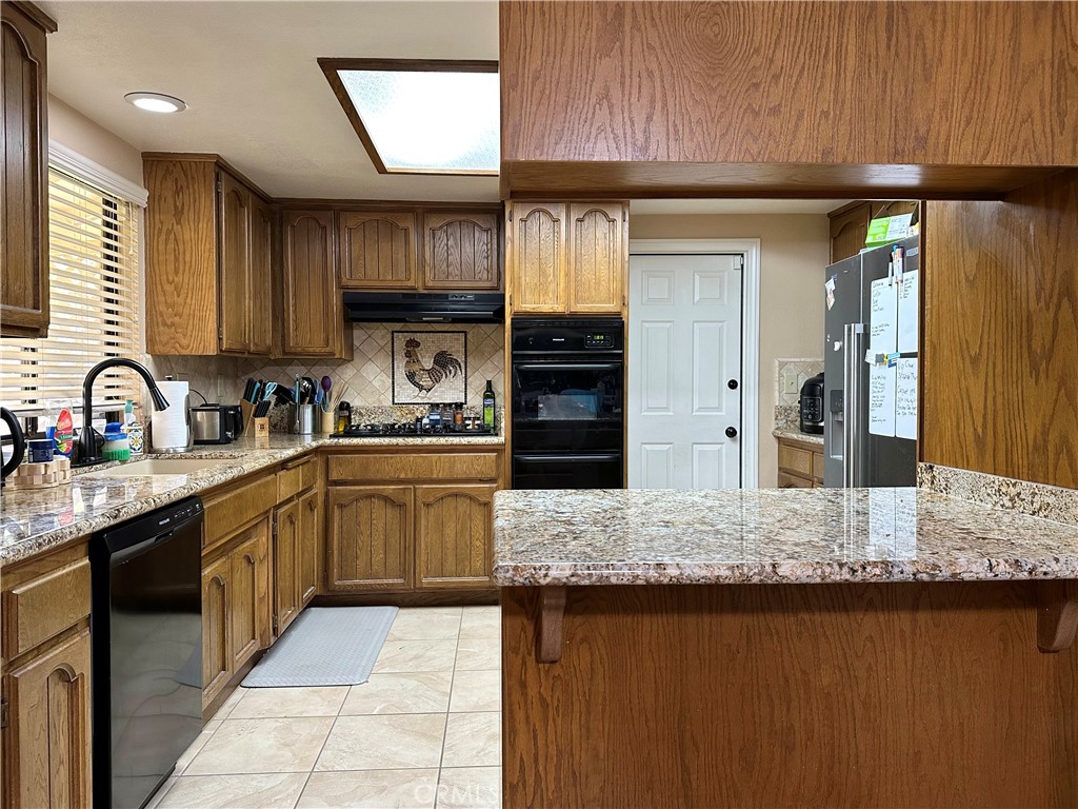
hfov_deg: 71.6
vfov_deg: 56.8
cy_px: 404
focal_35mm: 24
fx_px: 747
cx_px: 539
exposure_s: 1/60
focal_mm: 6.86
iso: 250
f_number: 1.78
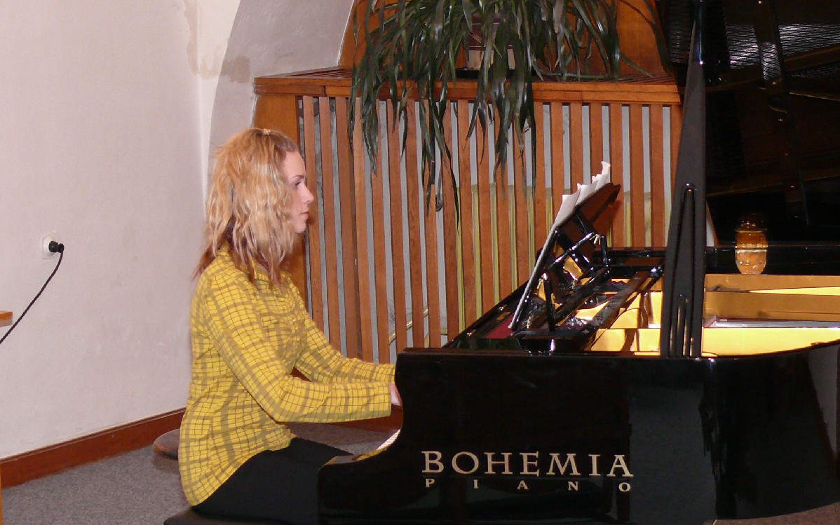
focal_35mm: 103
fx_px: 2358
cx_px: 420
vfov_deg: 12.7
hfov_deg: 20.2
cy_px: 275
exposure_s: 1/30
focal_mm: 13
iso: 200
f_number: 3.2
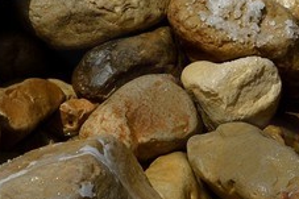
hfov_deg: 11.7
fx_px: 1403
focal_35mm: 169
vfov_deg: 7.4
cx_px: 445
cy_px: -323
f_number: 14
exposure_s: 1/160
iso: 100
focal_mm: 24
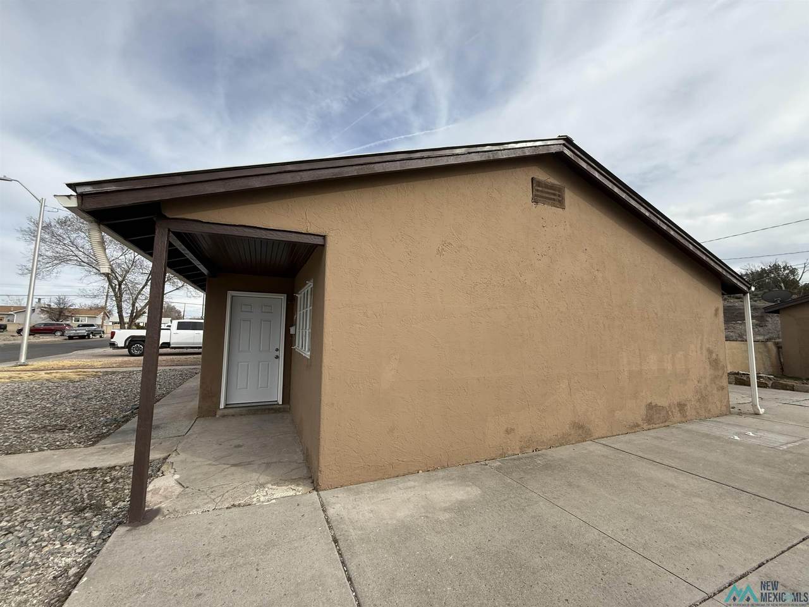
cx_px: 404
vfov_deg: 85.7
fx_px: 327
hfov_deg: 102.1
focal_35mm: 14
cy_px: 304
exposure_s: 1/672
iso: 50
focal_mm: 2.22
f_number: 2.2
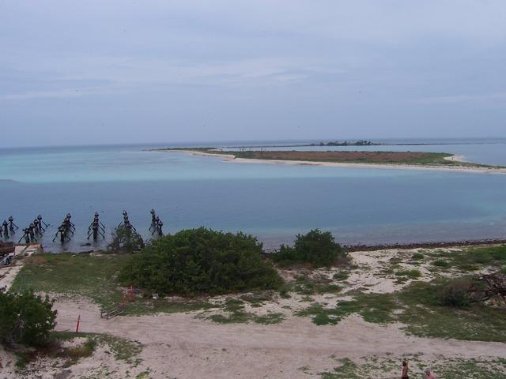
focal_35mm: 36
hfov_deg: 51.4
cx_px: 253
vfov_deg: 39.7
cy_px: 190
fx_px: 526
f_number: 4.8
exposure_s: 1/1000
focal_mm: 6
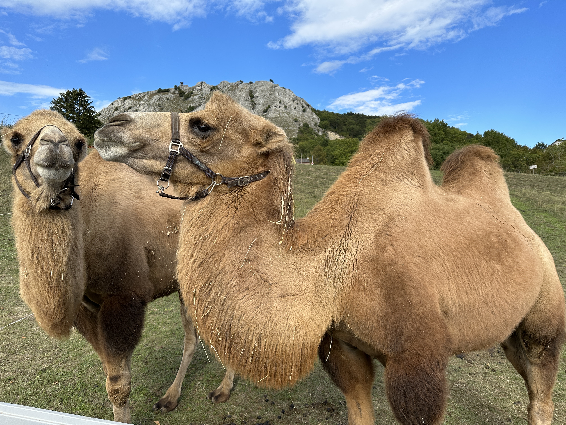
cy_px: 212
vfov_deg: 56.8
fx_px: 392
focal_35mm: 24
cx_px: 283
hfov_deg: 71.6
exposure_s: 1/2353
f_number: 1.78
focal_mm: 6.86
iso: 80
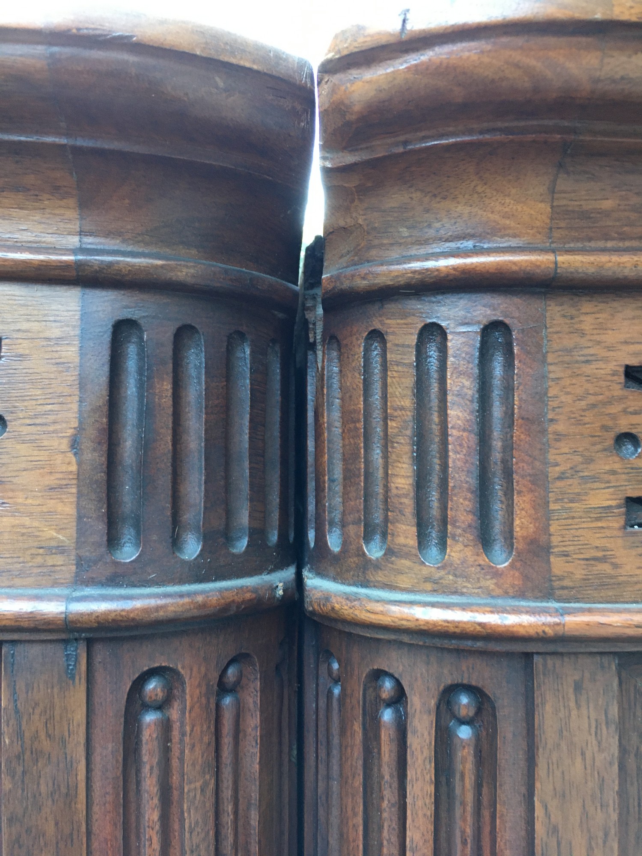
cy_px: 428
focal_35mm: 29
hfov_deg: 48.2
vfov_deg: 61.7
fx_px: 717
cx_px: 321
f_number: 2.2
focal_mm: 4.15
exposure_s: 1/33
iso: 160
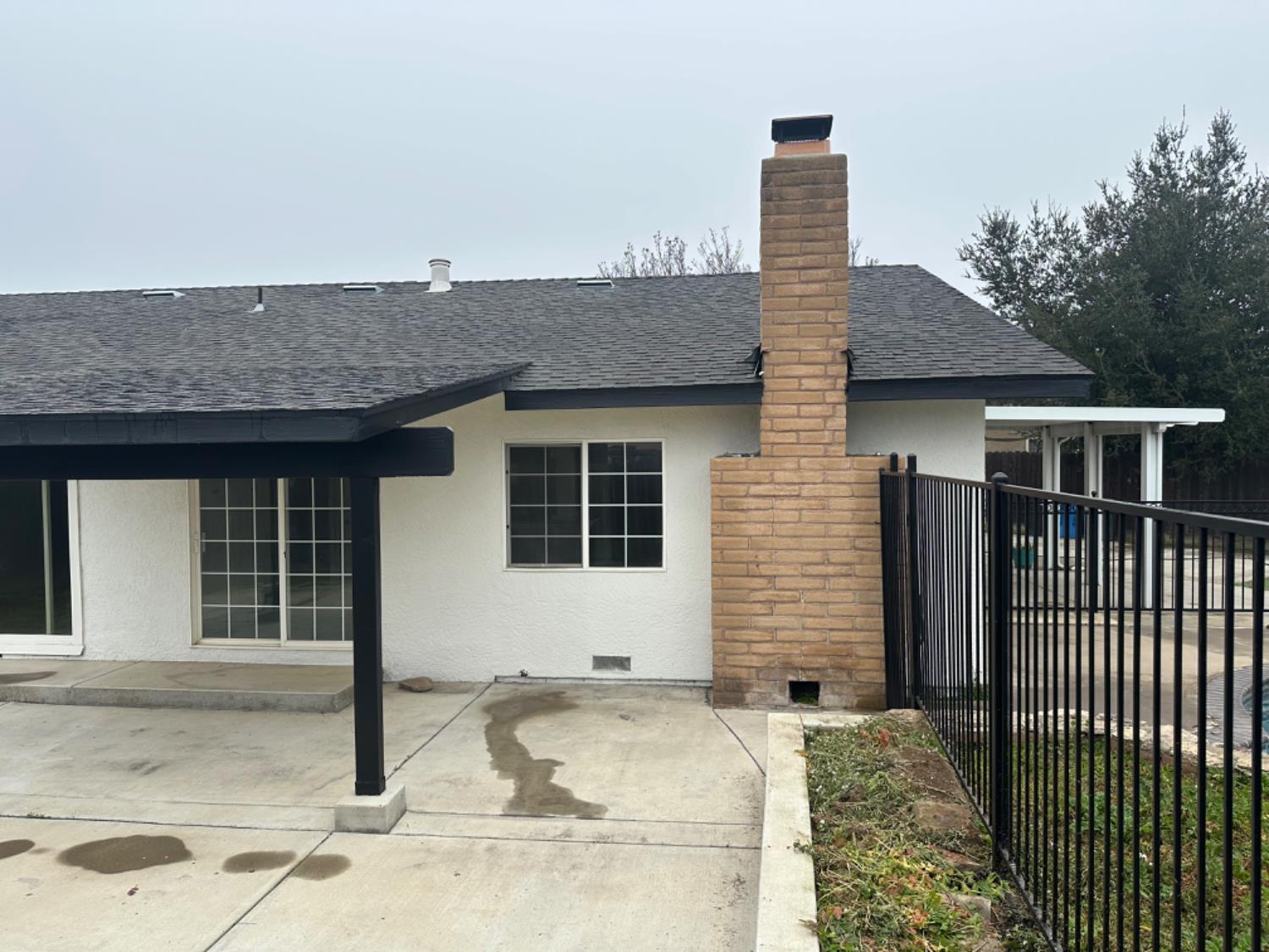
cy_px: 476
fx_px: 880
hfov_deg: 71.6
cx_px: 634
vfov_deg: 56.8
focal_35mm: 24
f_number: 1.78
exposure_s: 1/1721
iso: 80
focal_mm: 6.86
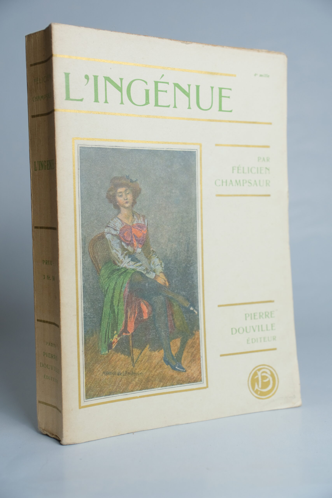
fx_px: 484
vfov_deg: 54.4
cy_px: 249
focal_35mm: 35
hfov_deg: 37.9
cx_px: 166
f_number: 4
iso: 320
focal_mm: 23.4
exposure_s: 1/105
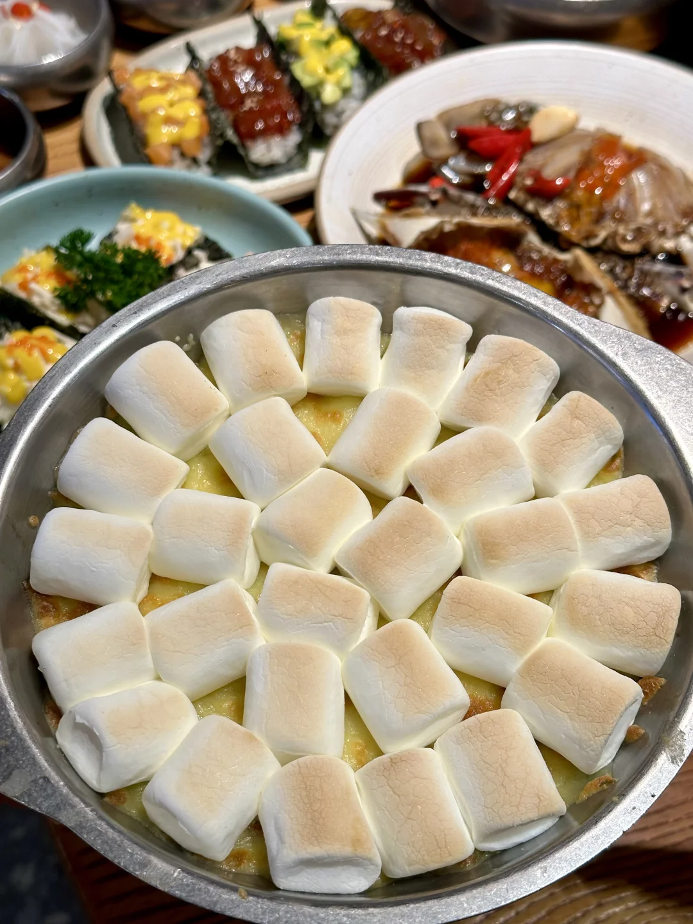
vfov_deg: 39.7
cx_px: 346
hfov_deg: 30.3
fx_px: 1281
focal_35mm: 48
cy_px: 462
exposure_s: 1/100
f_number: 1.78
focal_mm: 6.86
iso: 50
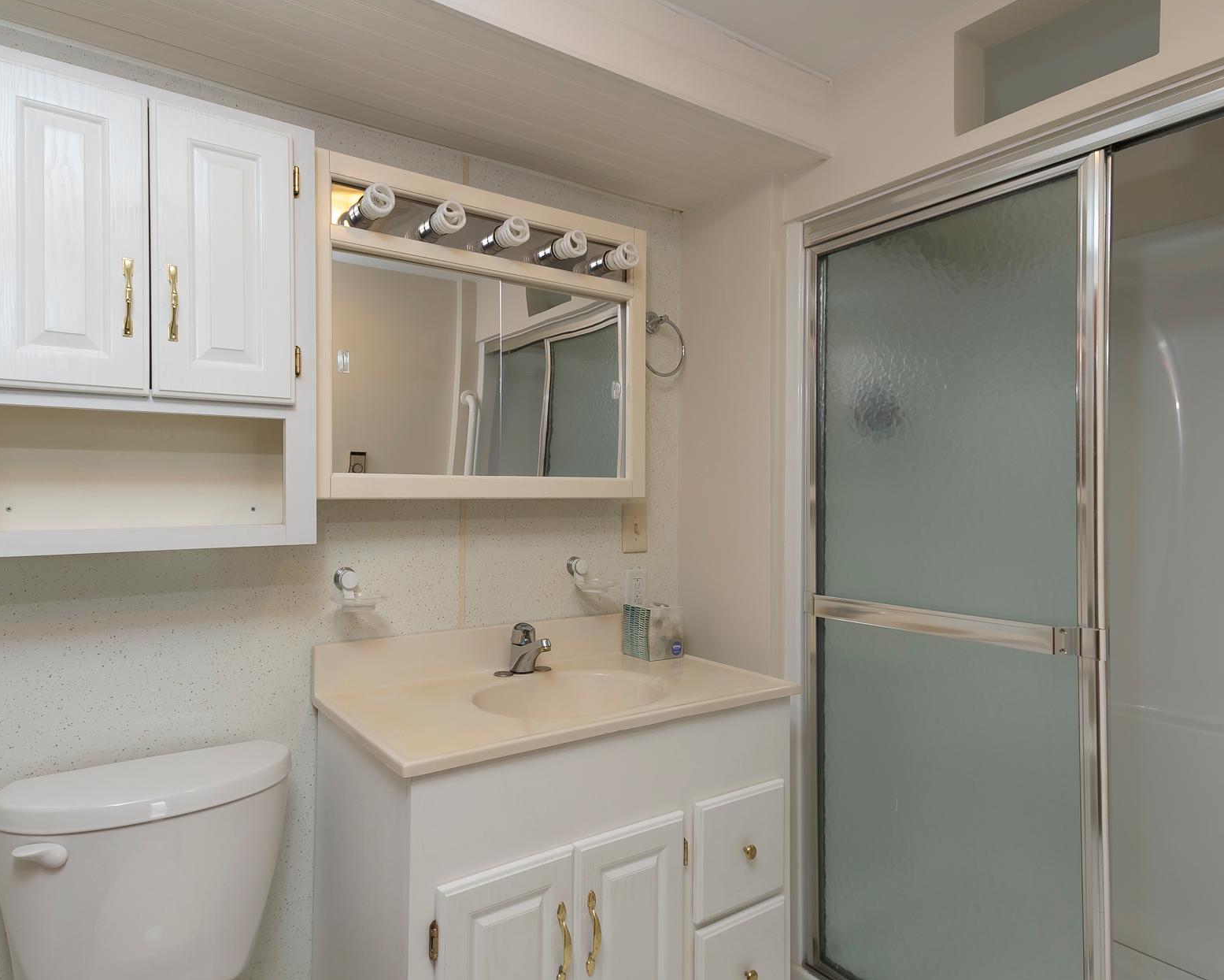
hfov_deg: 77.4
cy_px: 492
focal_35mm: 21
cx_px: 551
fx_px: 761
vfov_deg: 65.5
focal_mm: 17
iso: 320
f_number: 8
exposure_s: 1/15
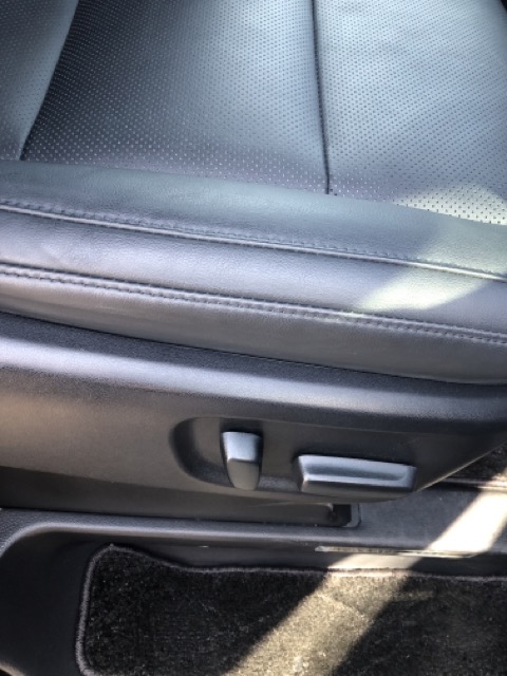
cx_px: 254
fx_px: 547
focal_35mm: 28
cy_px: 338
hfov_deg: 49.7
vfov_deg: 63.4
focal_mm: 3.99
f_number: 1.8
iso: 32
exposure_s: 1/30
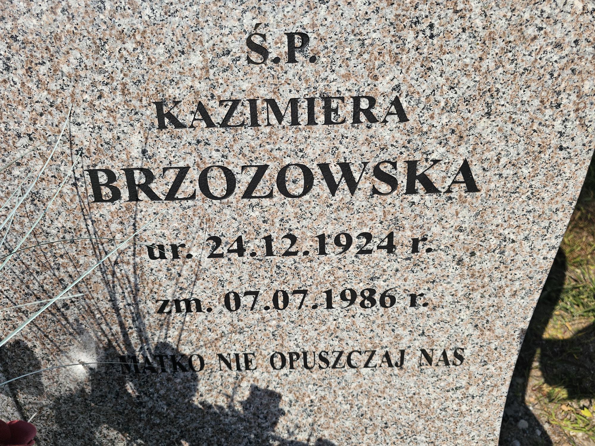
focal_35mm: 23
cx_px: 298
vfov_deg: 58.9
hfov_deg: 73.9
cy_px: 223
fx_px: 395
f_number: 1.7
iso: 10
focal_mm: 6.3
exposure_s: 1/1058
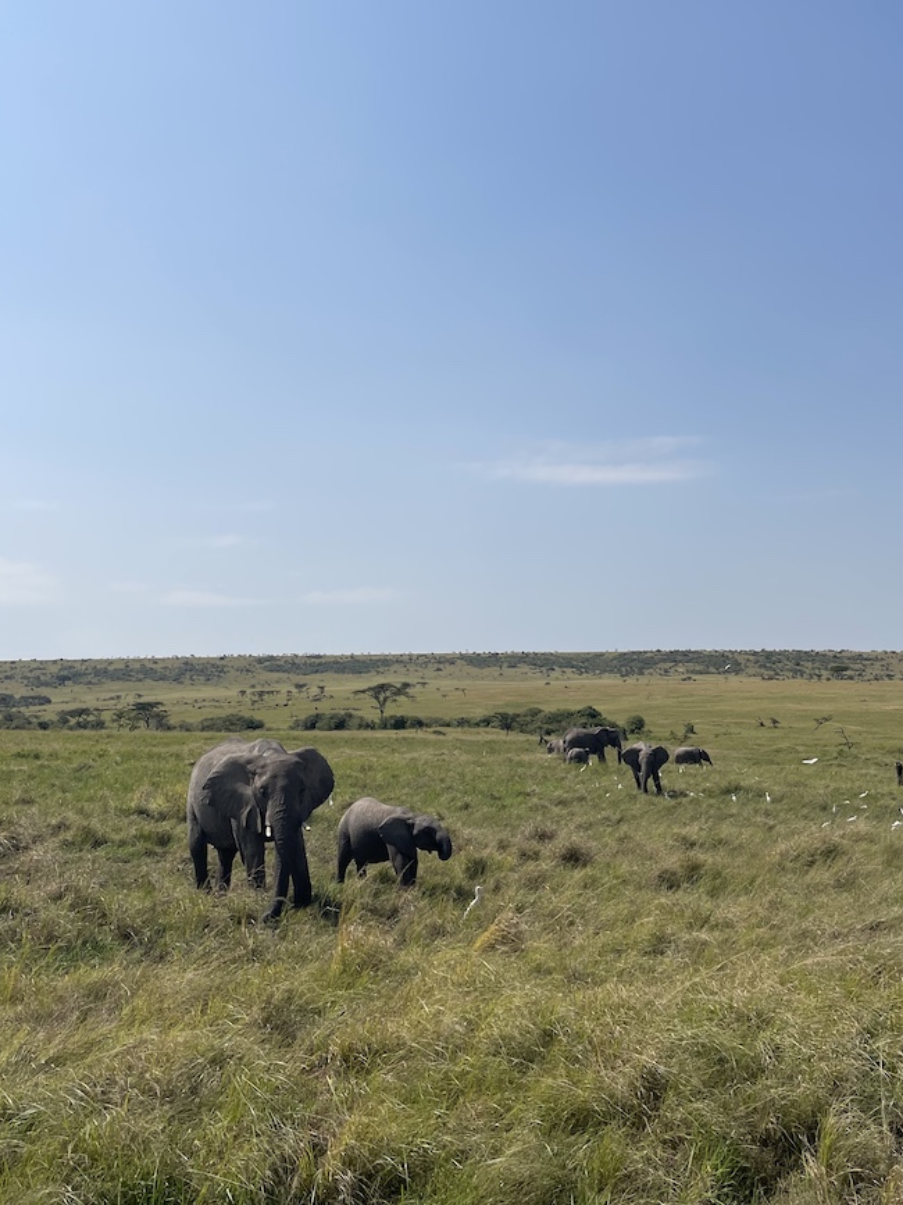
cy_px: 505
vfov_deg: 51.1
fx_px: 1252
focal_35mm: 36
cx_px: 547
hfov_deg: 39.5
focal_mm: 4.2
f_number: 1.6
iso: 32
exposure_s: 1/6897
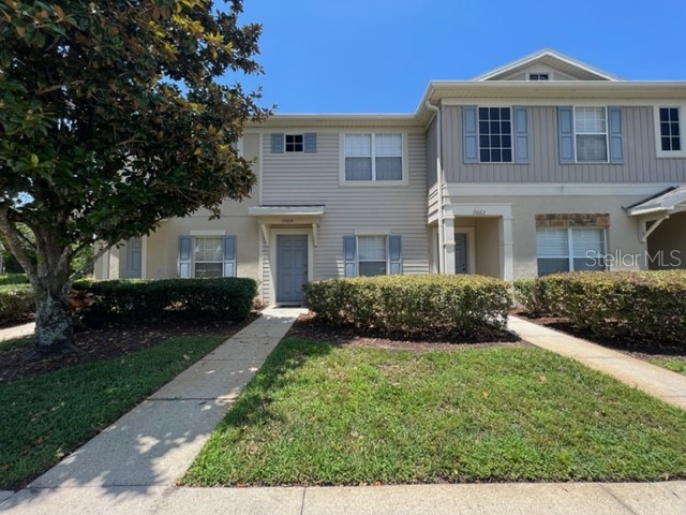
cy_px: 258
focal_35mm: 13
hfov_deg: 106.2
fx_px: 258
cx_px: 343
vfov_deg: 89.9
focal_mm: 1.57
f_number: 1.8
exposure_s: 1/582
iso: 32
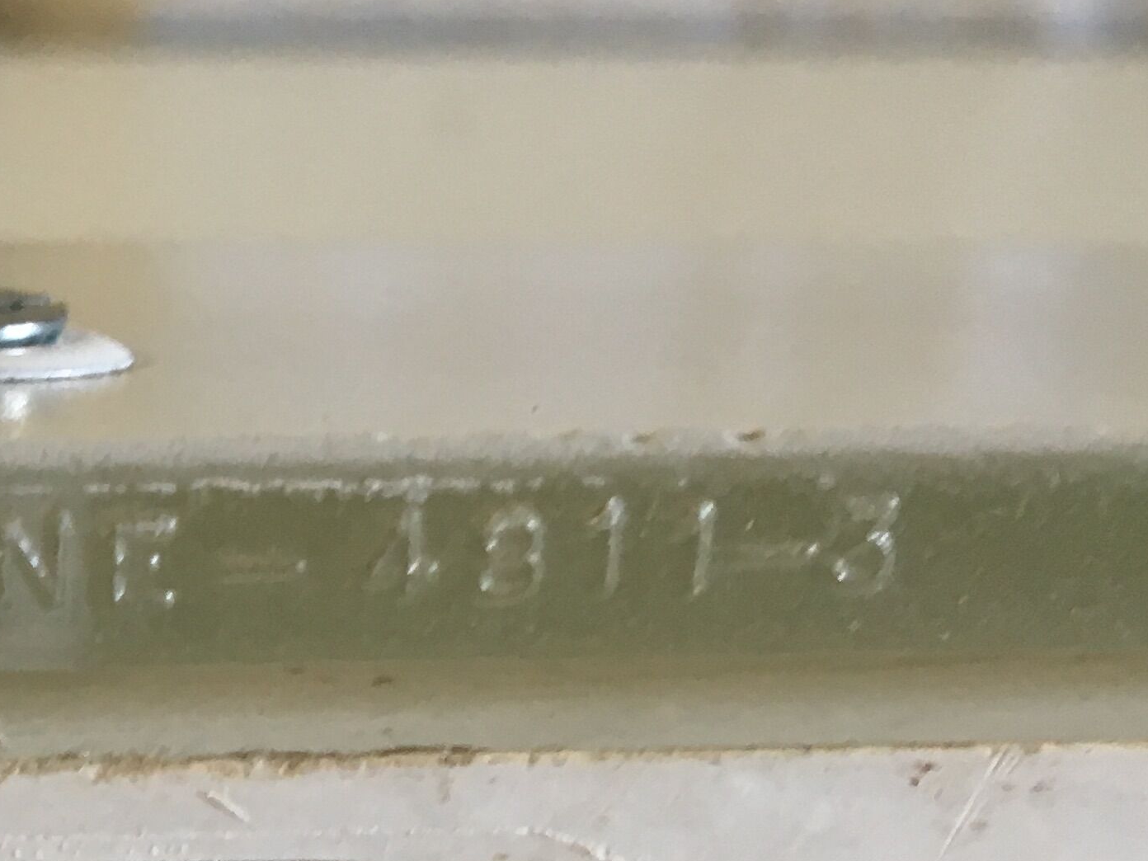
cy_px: 966
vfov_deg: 17.0
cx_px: -233
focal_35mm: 84
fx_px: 2786
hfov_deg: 21.6
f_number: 2.2
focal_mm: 4.15
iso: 80
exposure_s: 1/33
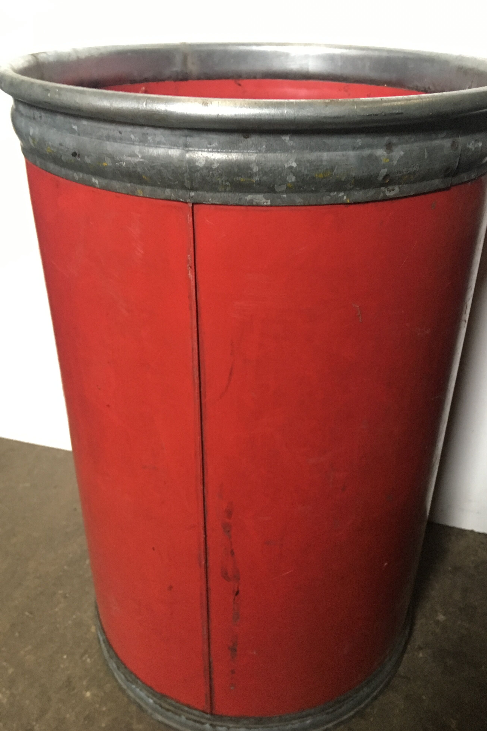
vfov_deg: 60.3
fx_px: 629
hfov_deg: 42.3
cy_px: 364
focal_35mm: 31
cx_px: 255
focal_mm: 4.15
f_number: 2.2
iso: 200
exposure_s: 1/20
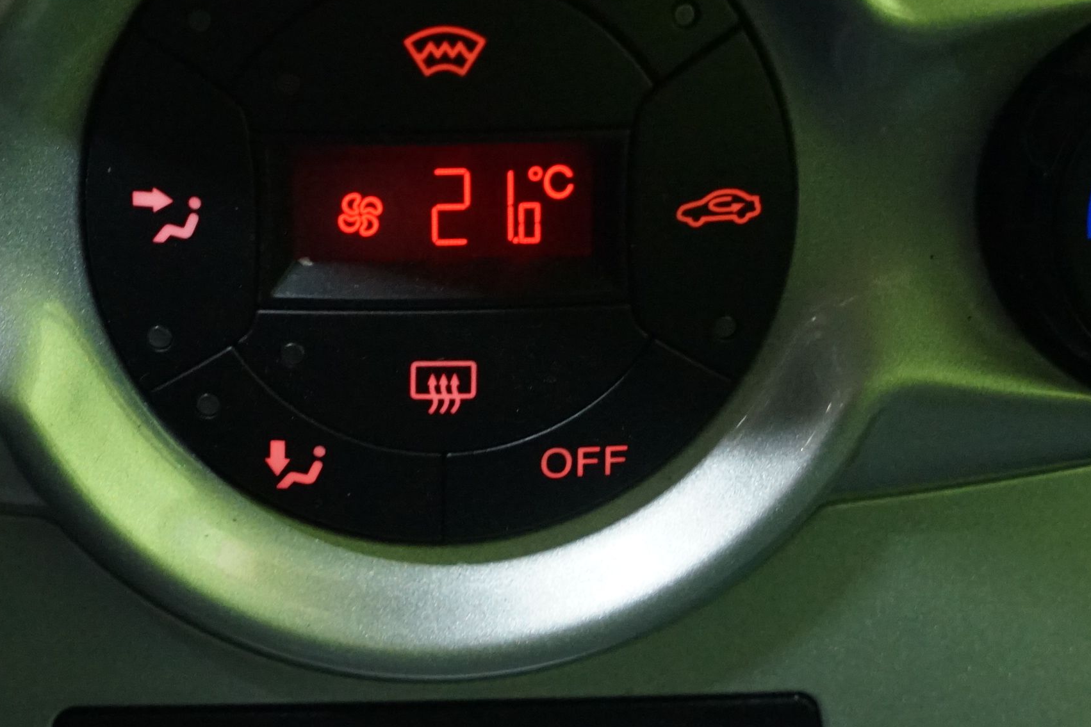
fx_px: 3151
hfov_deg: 19.6
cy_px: 257
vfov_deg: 13.1
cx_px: 437
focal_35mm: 104
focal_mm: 45
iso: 4000
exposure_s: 1/20
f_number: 5
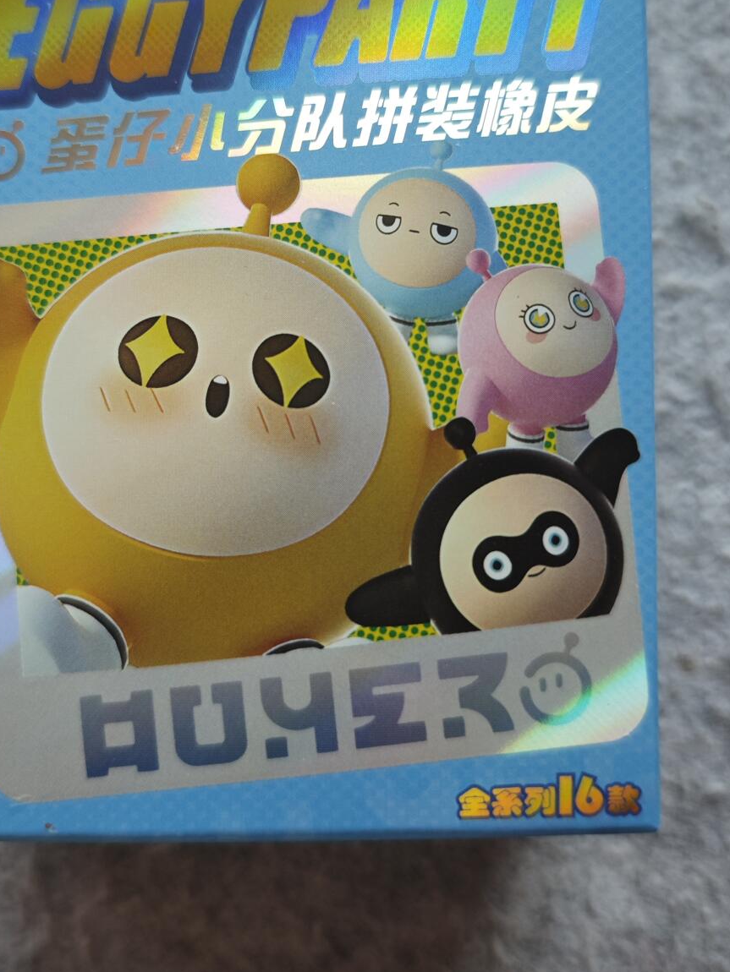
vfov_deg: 51.0
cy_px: 391
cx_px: 346
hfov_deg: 39.7
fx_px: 1012
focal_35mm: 36
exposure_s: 1/100
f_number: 1.6
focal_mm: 6.55
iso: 160
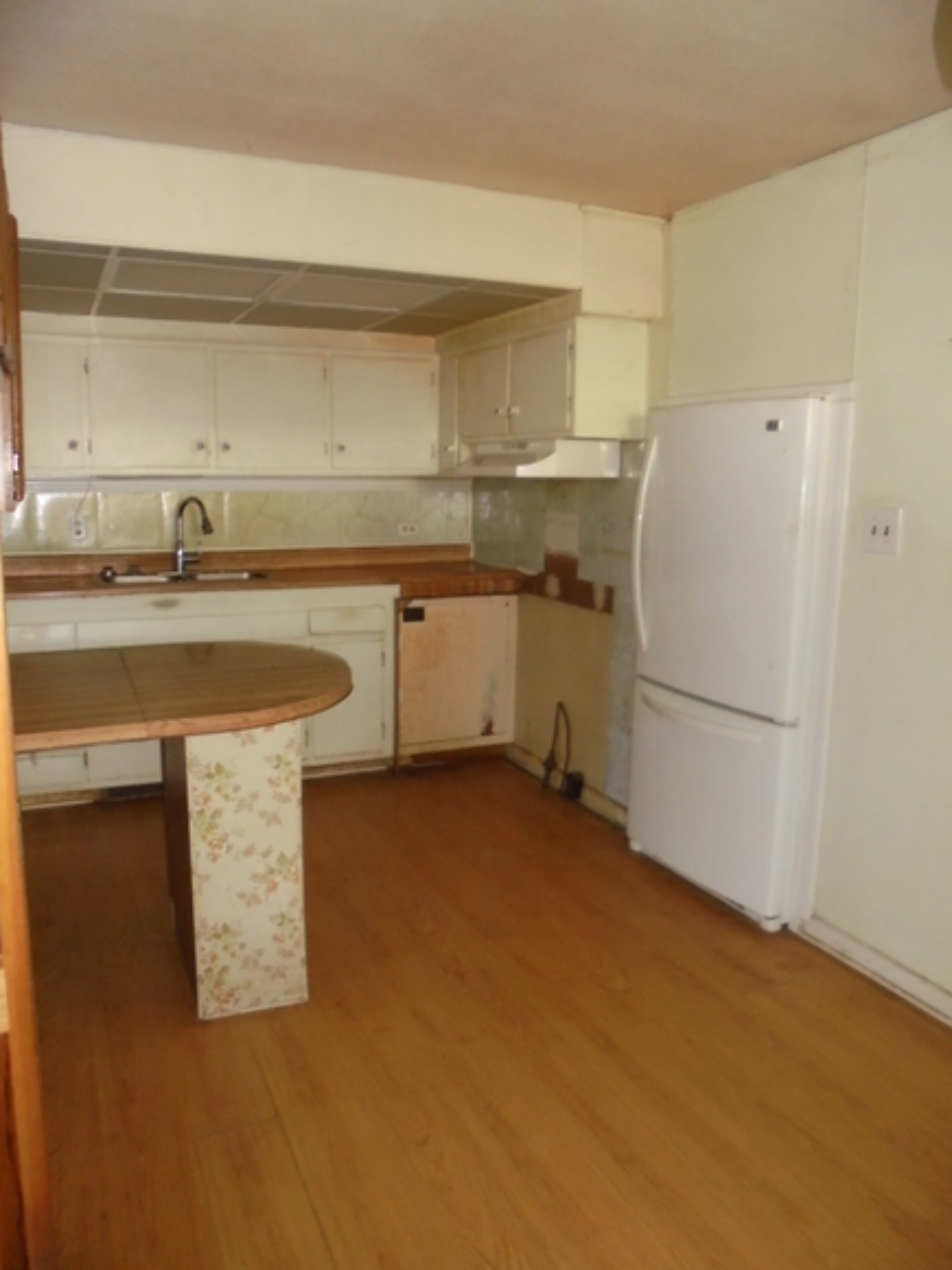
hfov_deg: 53.1
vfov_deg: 67.3
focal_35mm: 26
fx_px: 953
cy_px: 635
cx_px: 476
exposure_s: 1/30
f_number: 3.5
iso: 400
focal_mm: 4.6
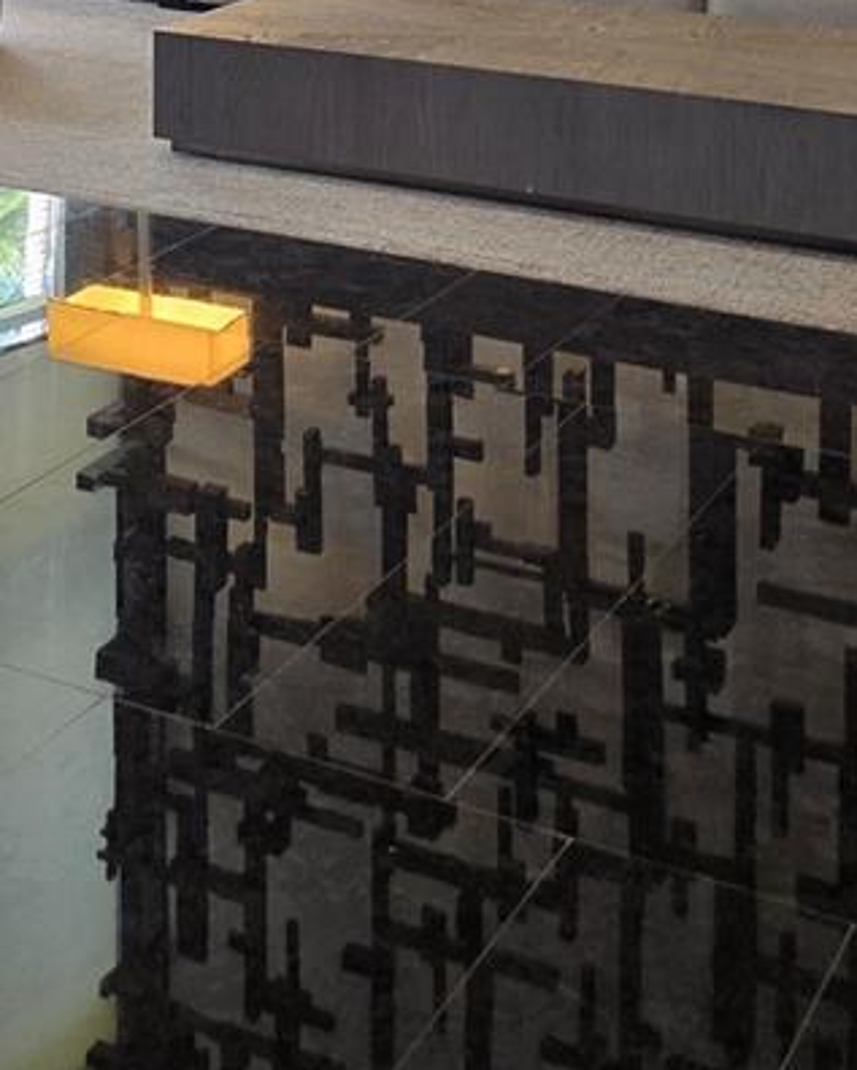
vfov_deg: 25.1
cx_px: 265
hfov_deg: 22.4
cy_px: -222
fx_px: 2155
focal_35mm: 68
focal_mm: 6.3
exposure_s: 1/120
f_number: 1.7
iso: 250
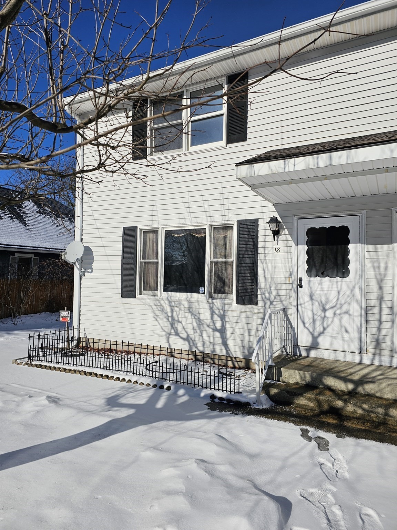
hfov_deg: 58.9
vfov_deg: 73.9
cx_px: 198
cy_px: 265
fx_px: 352
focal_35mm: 23
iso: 10
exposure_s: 1/1973
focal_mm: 6.3
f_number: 1.7
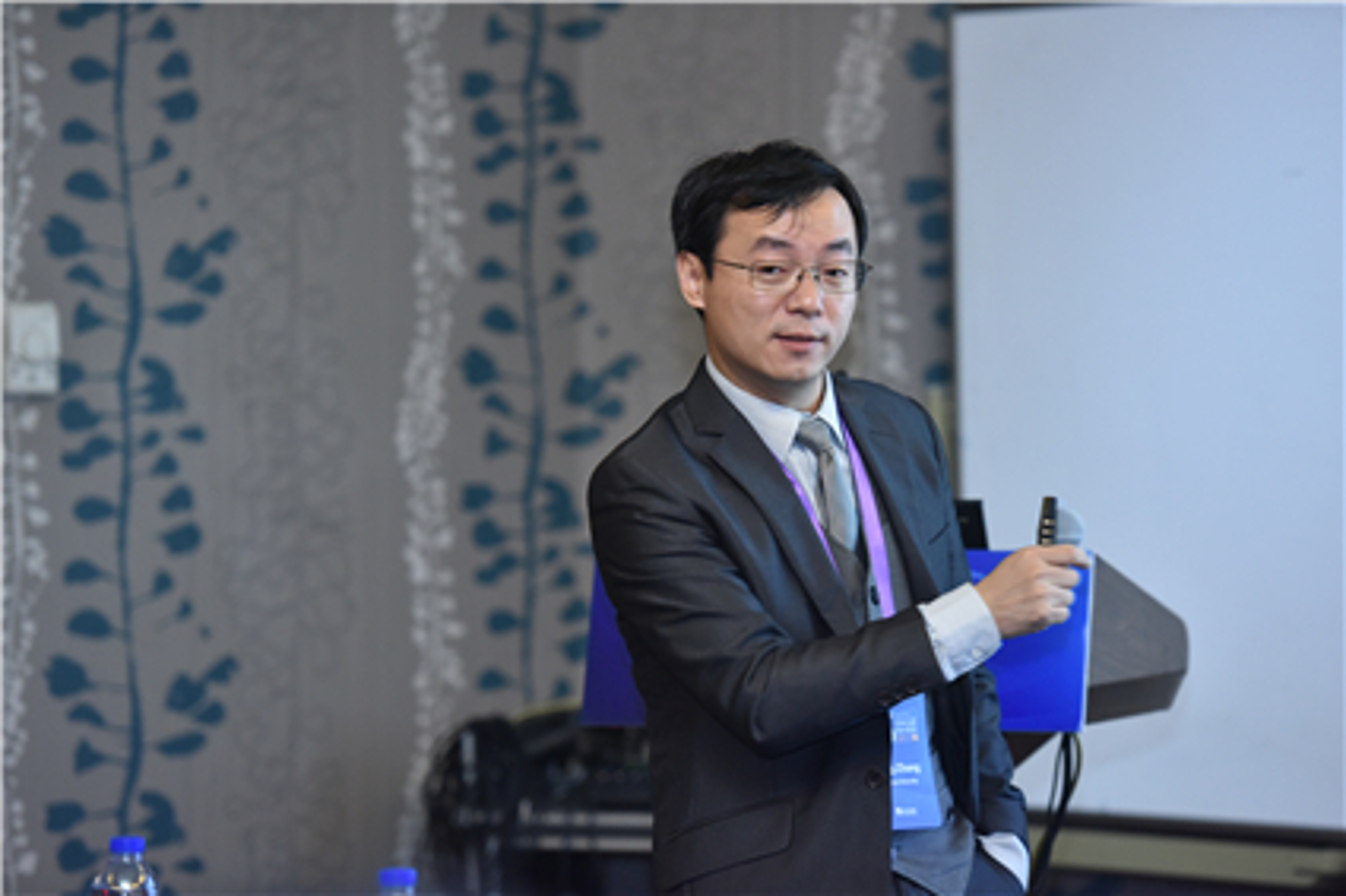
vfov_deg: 9.5
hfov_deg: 14.2
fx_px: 5419
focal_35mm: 145
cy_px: 448
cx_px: 673
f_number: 2.8
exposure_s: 1/100
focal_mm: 145
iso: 2000
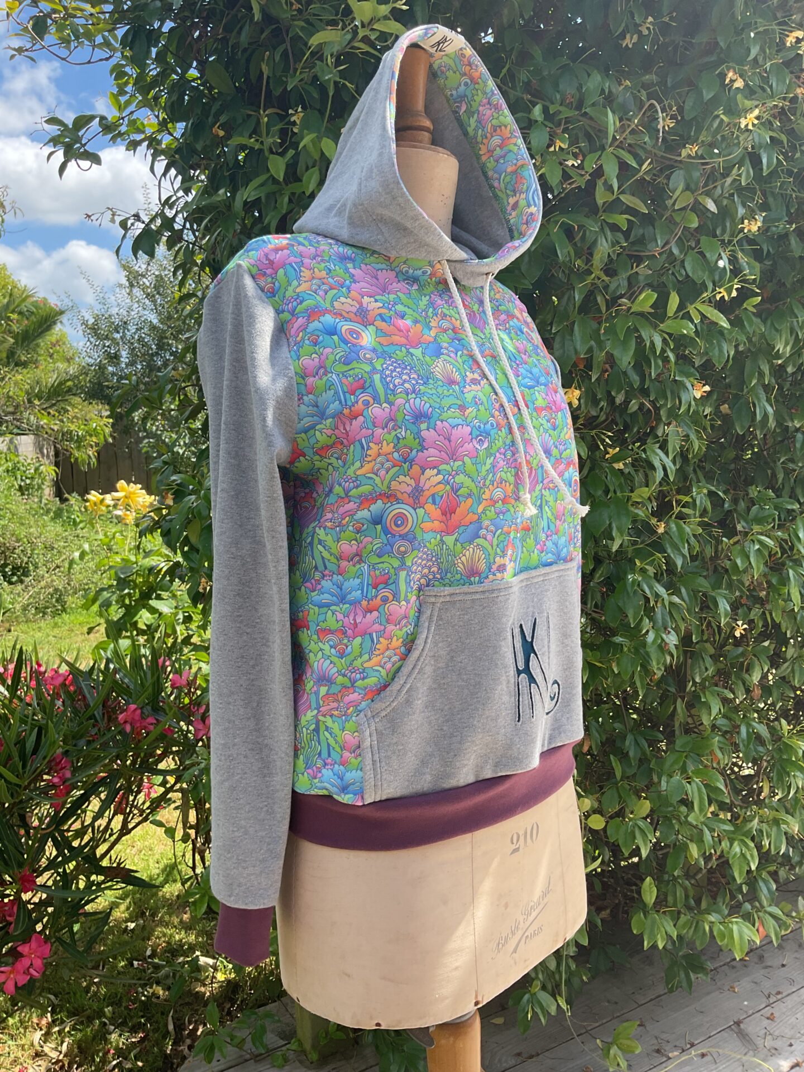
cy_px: 536
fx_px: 898
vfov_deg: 61.7
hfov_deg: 48.2
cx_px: 402
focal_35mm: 29
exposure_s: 1/551
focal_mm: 3
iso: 16
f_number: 1.8
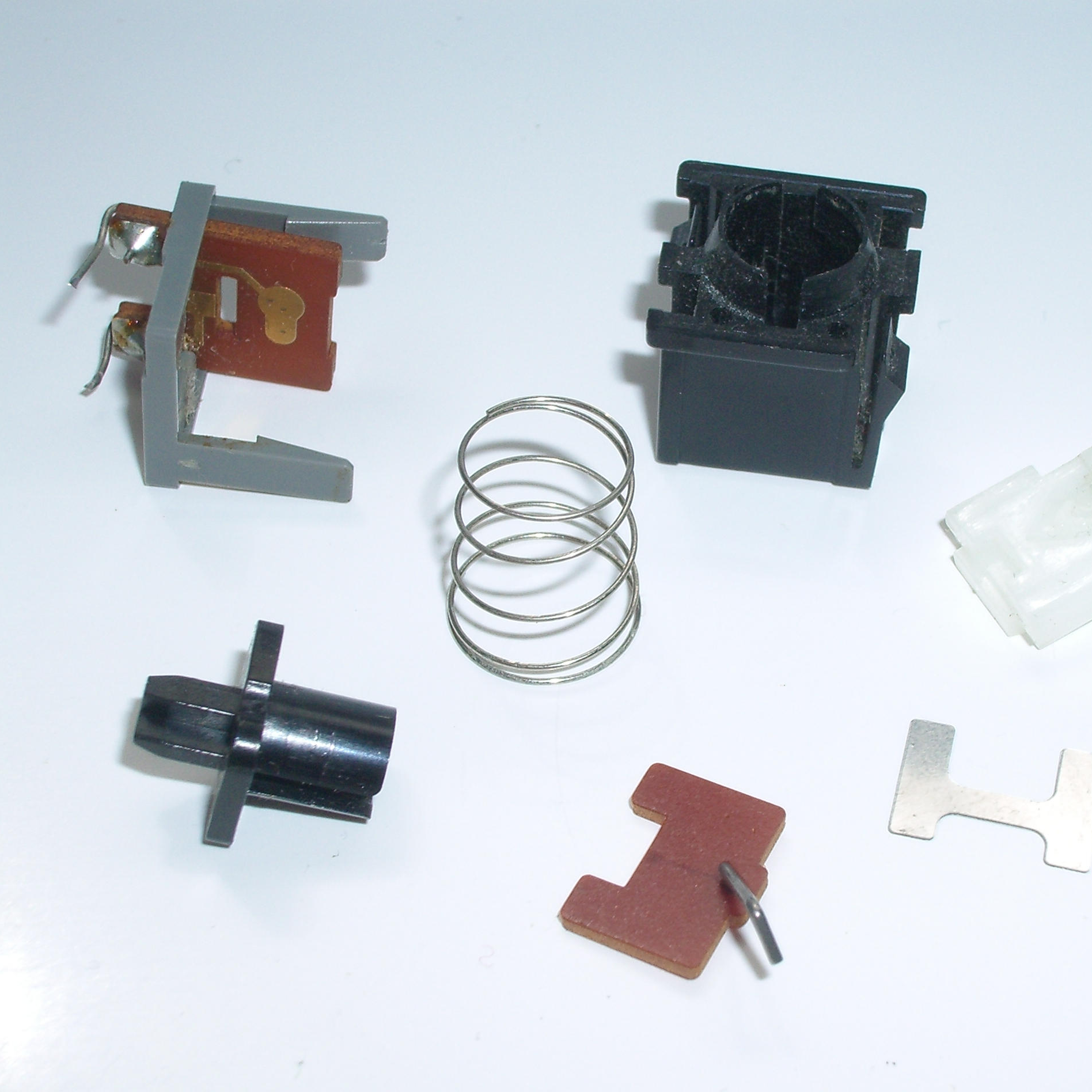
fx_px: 2641
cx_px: 722
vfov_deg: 23.4
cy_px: 548
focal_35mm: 74
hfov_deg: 23.3
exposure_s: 1/200
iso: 80
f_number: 5.6
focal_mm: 10.2
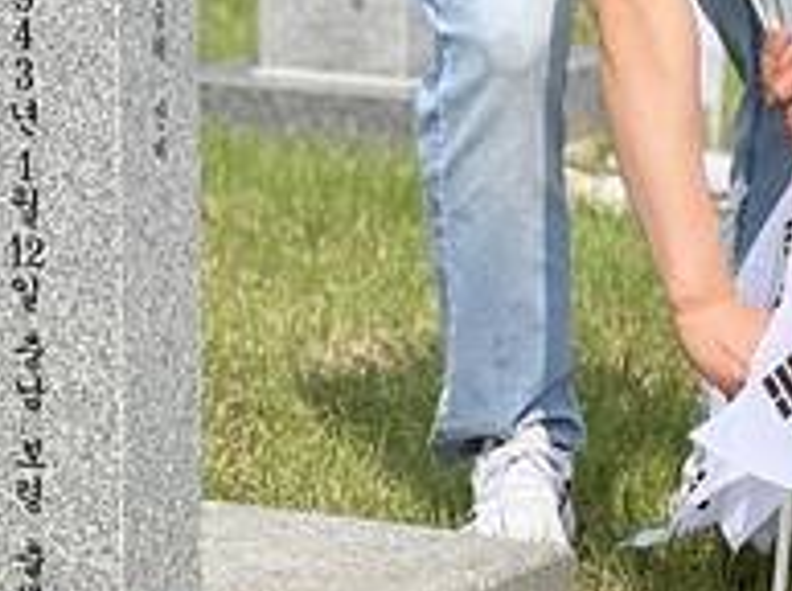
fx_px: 5846
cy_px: -152
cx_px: 652
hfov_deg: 7.7
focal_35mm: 256
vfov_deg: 5.8
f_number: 2.8
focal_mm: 9
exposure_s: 1/690
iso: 32
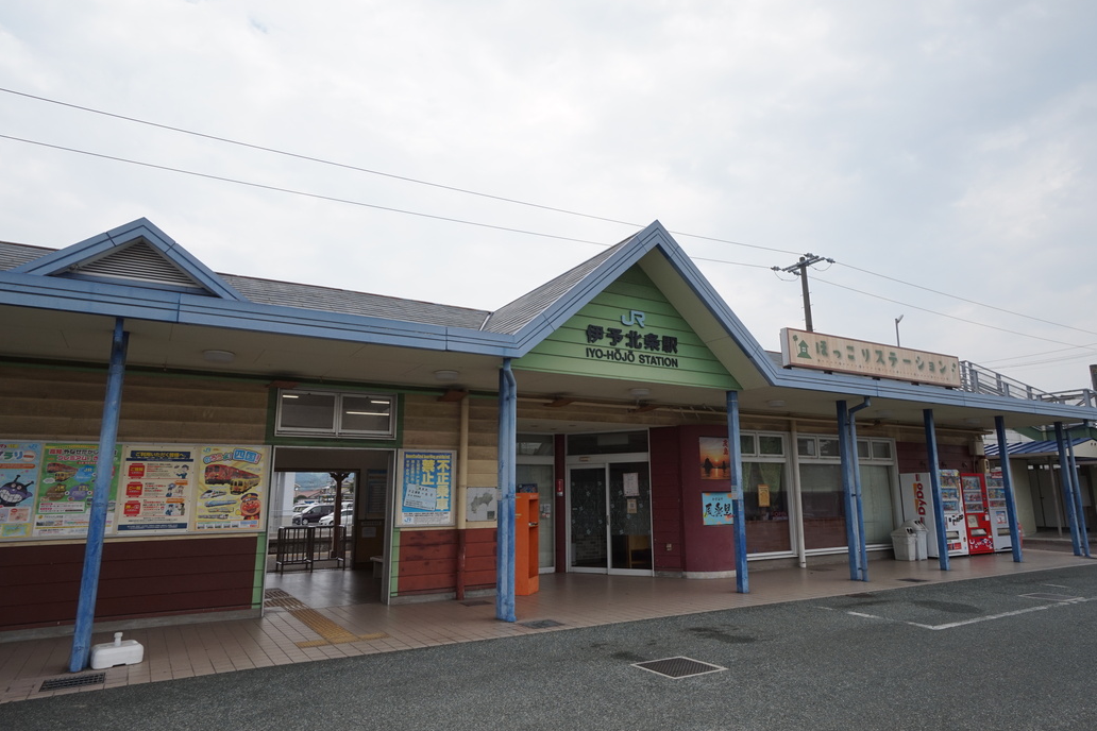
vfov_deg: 57.2
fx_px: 670
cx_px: 573
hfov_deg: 78.5
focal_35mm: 22
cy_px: 358
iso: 100
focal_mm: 14
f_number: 11
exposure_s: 1/125
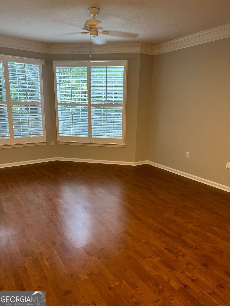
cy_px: 153
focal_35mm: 24
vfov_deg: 71.6
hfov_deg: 56.8
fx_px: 213
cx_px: 115
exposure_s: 1/60
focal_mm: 6.86
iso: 200
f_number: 1.78
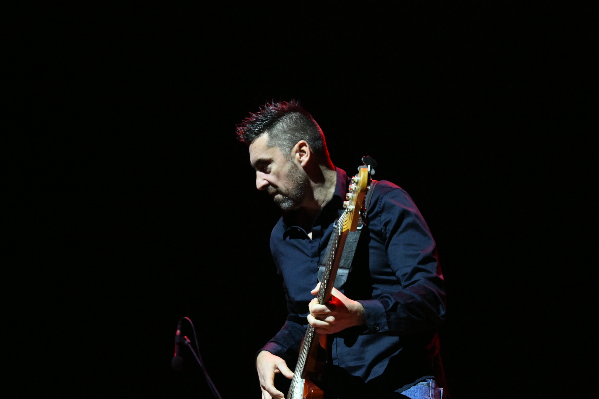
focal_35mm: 102
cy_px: 200
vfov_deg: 13.4
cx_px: 300
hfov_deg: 20.0
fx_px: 1697
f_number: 9
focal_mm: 102
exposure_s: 1/200
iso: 16000
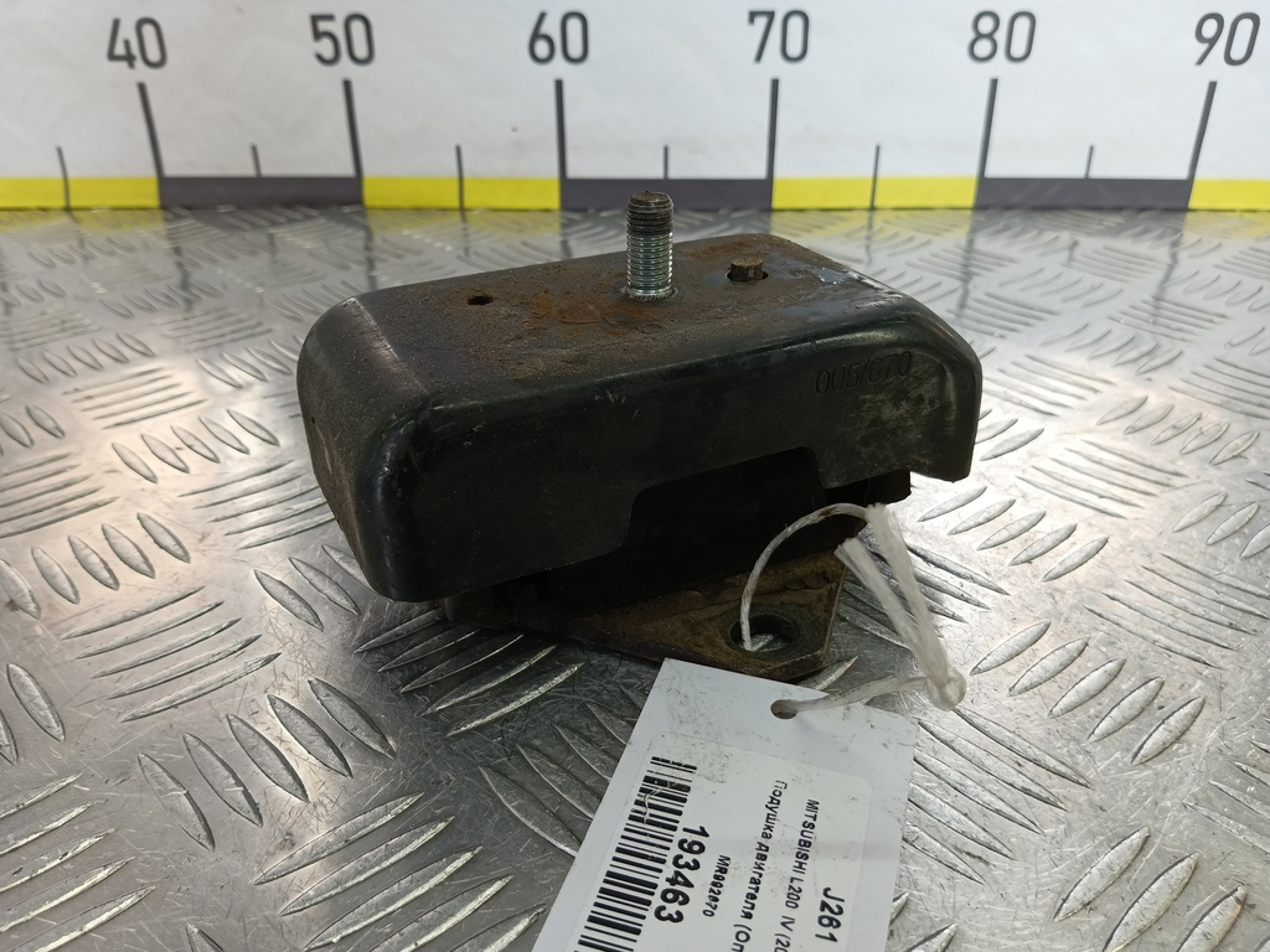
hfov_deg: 73.9
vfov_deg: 58.9
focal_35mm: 23
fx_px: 844
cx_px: 635
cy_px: 476
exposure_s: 1/100
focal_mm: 4.11
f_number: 1.6
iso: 106
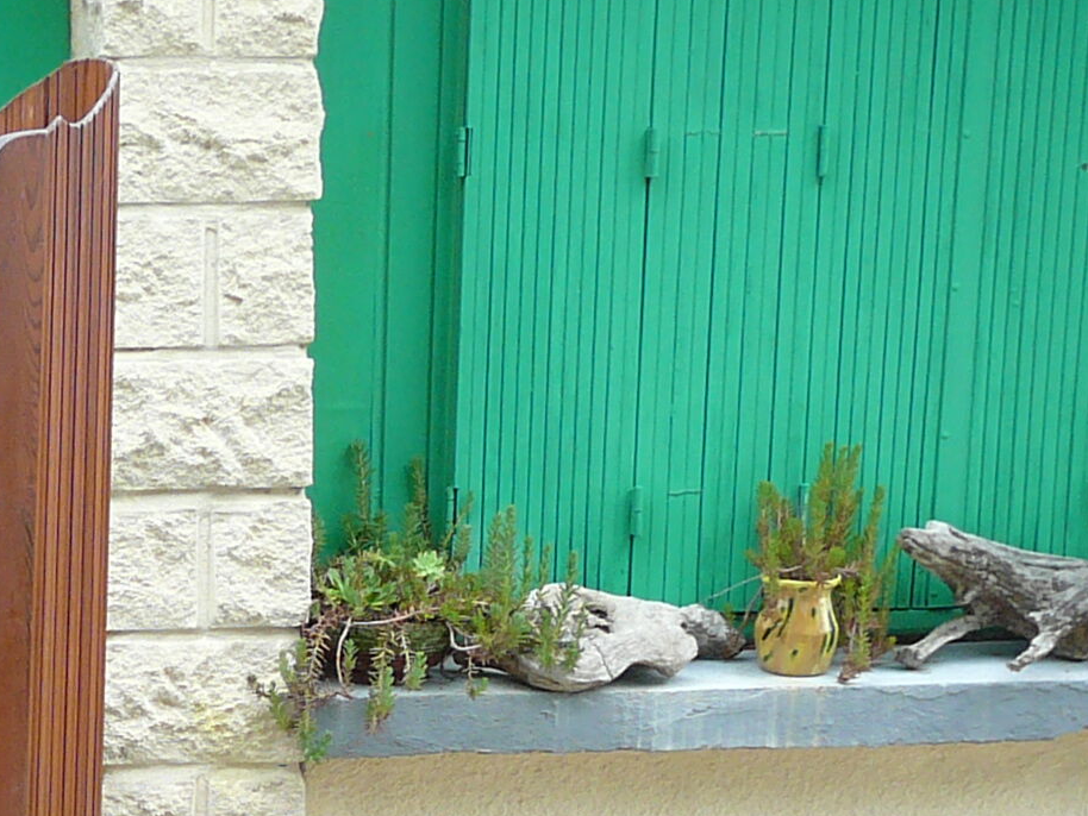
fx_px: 3081
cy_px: 1000
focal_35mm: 98
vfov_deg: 14.6
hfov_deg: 18.5
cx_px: -375
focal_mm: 5.2
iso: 100
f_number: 2.8
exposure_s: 1/30
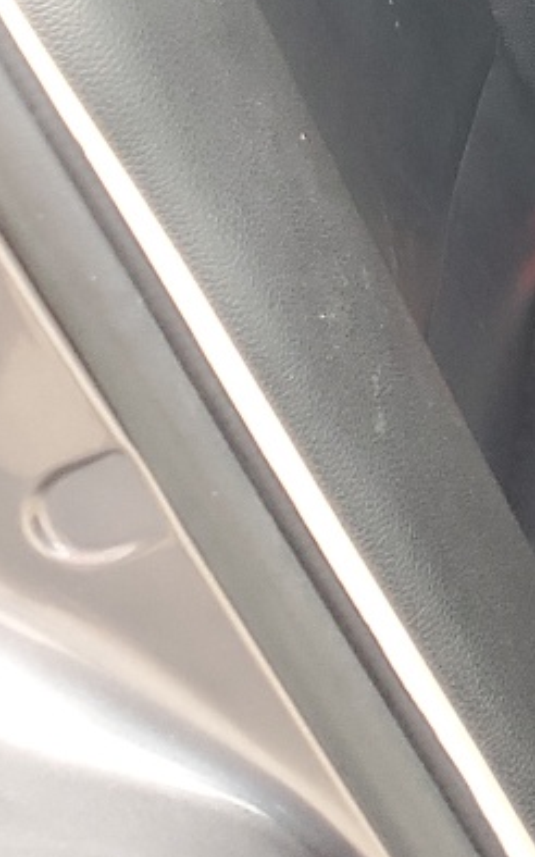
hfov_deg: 10.6
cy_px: -259
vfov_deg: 17.5
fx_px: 2615
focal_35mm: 112
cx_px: 1131
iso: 57
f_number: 1.5
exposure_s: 1/120
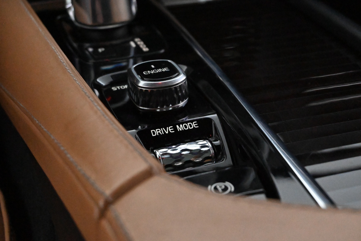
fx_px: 677
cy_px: 120
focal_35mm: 68
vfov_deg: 20.2
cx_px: 180
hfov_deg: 29.9
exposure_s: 1/80
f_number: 6
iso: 18000
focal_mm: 45
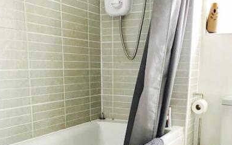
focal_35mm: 45
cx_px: 125
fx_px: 285
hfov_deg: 44.3
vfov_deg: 27.5
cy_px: 131
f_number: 1.8
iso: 40
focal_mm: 3.99
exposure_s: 1/33
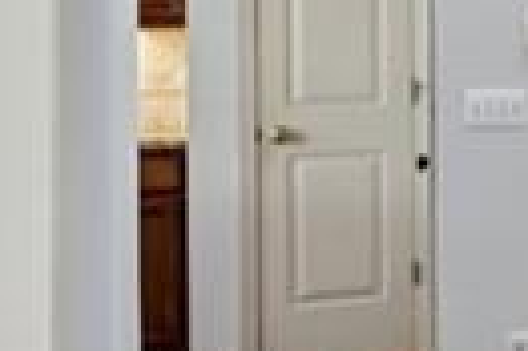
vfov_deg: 11.5
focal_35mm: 117
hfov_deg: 9.5
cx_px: 1866
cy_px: -22
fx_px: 1714
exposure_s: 1/15
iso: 320
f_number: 8
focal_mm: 15
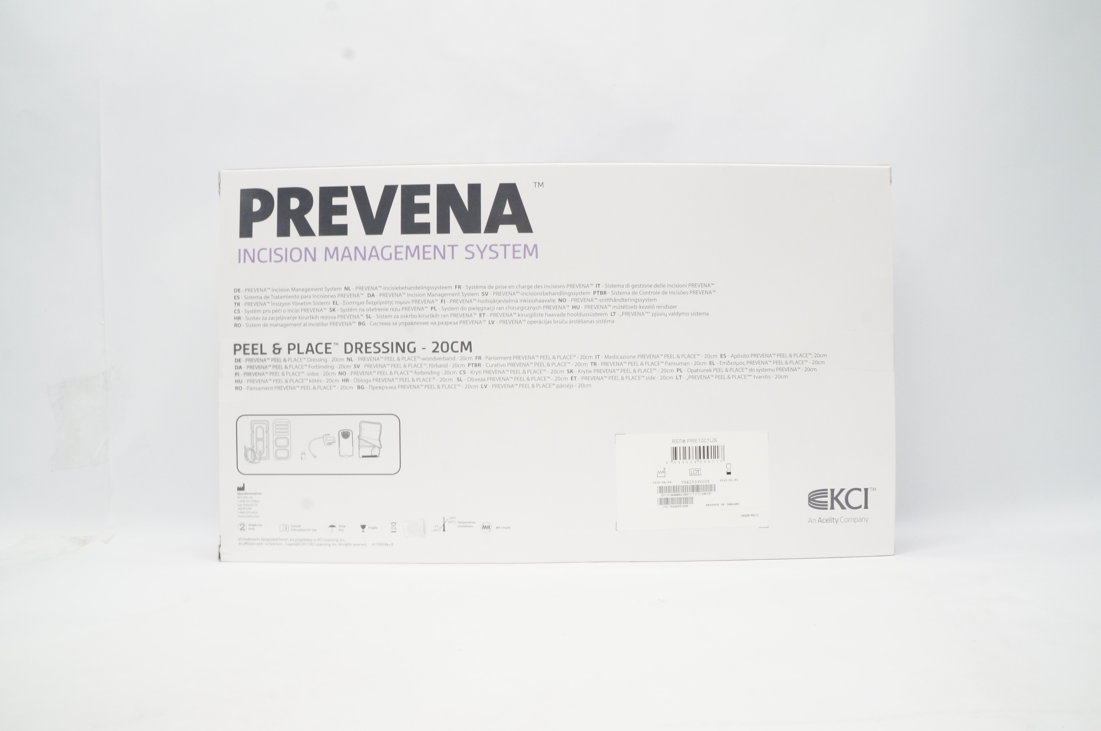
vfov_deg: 47.8
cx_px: 550
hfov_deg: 67.4
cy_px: 366
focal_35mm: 27
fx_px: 825
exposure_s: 1/13
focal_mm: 18
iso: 800
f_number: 13
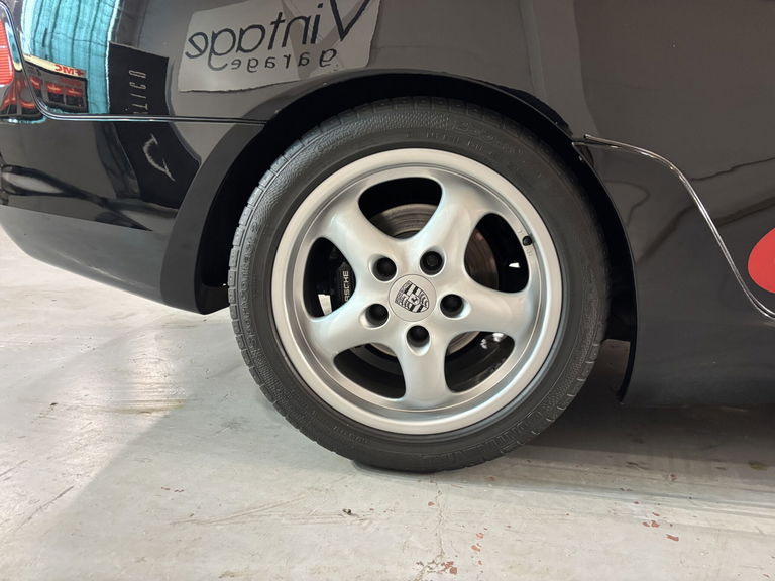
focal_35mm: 26
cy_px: 290
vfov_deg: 53.1
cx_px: 388
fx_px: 582
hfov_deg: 67.3
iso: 400
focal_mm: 5.96
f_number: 1.6
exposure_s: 1/50
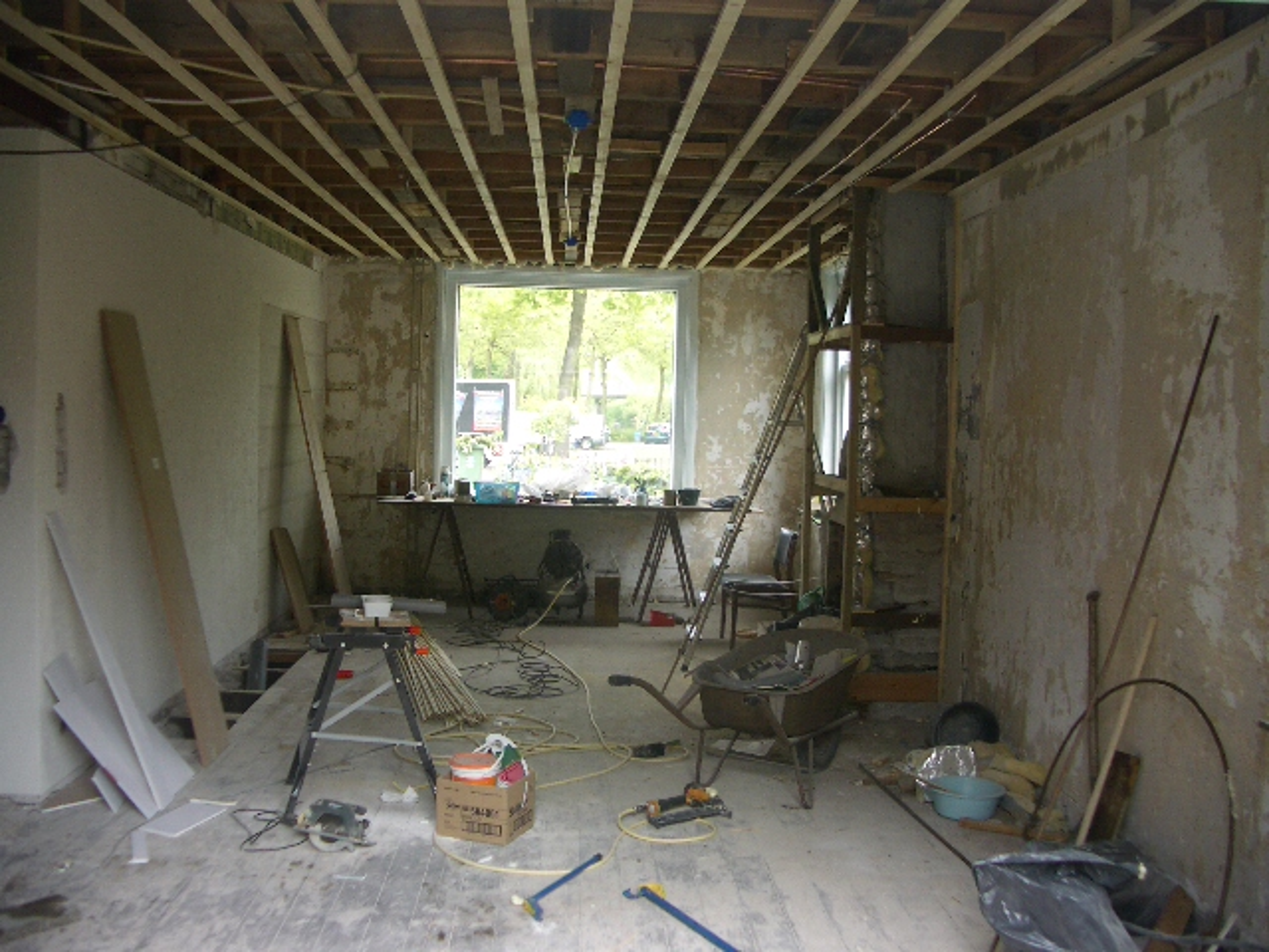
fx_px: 1283
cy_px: 476
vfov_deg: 40.7
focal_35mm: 35
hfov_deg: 52.6
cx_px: 634
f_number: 2.6
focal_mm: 5.8
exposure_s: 1/80
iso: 50
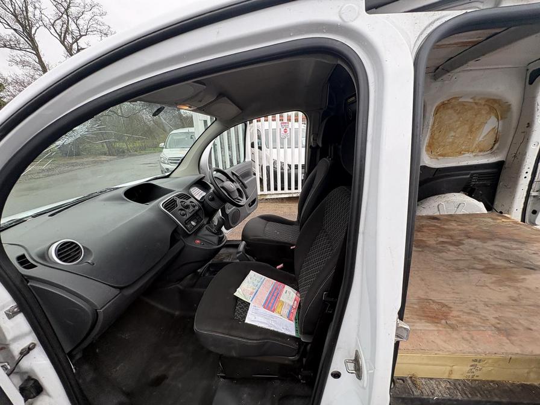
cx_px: 270
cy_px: 202
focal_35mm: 14
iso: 40
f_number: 2.2
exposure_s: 1/143
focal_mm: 2.22
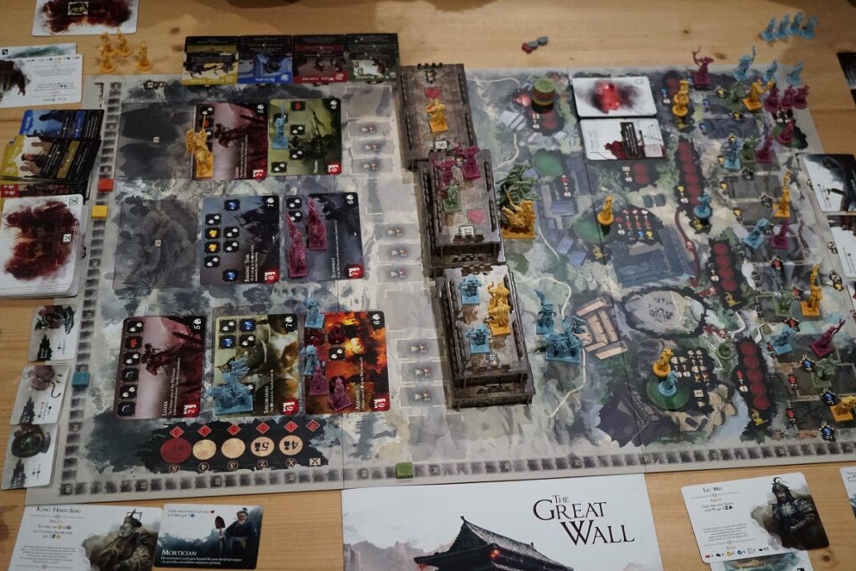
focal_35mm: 53
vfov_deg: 25.5
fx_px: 1260
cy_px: 335
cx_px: 498
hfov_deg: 37.4
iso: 4000
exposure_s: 1/160
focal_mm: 30
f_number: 3.5
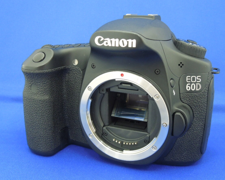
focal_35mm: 41
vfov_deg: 36.5
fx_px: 273
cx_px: 116
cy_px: 91
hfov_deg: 44.8
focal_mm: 7
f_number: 3.8
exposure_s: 1/15
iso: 400
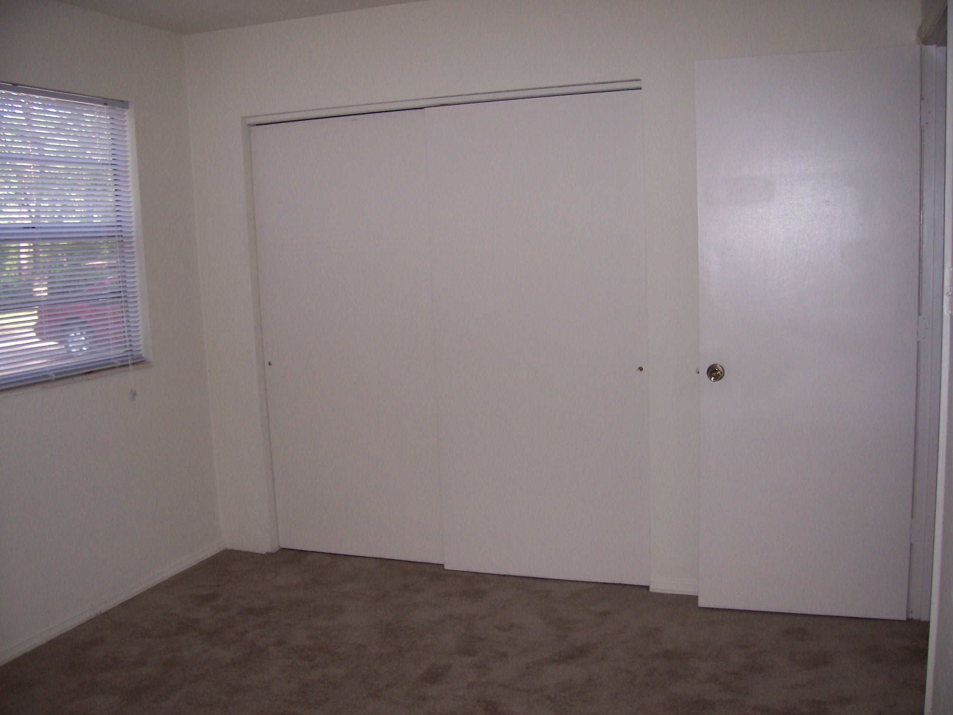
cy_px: 358
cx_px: 476
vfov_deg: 41.8
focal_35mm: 34
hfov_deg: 54.0
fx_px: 936
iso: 125
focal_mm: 5.6
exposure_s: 1/60
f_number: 2.7
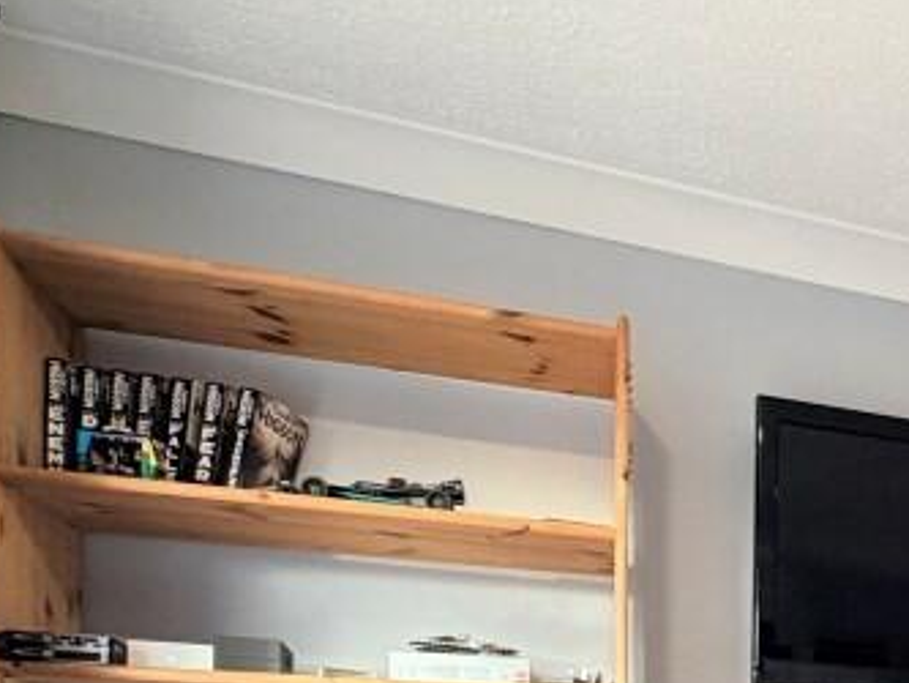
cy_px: 852
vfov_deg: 28.5
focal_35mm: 43
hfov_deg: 35.7
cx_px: 1054
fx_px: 1130
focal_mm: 2.22
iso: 250
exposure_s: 1/50
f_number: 2.2
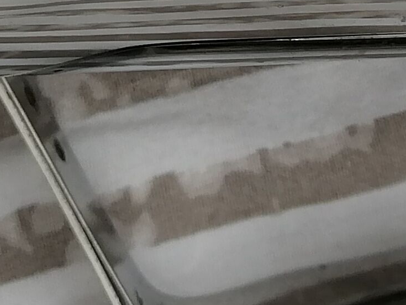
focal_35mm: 163
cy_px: -271
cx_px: 394
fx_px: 1911
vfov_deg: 8.7
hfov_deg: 12.0
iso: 50
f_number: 1.8
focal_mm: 3.96
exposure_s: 1/973
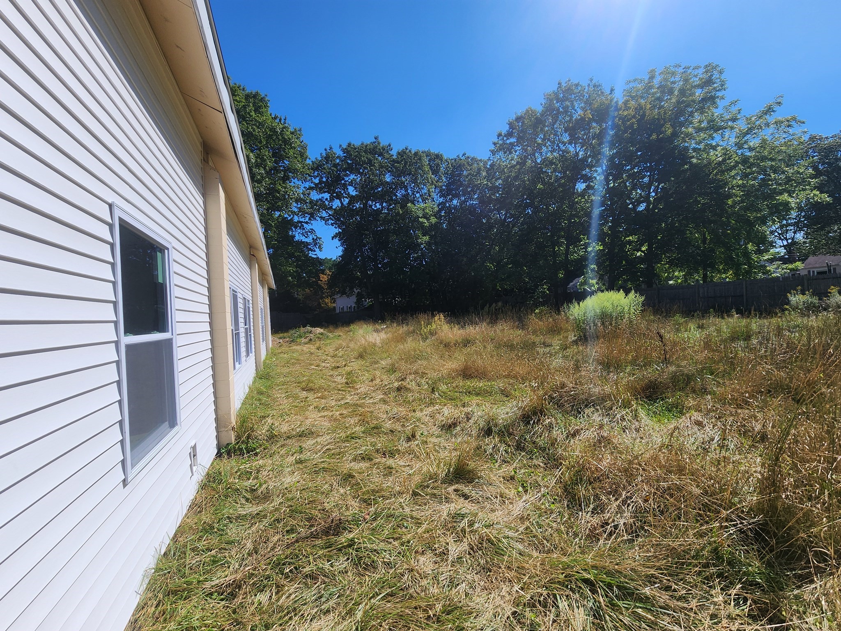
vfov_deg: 89.9
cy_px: 316
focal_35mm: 13
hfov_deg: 106.2
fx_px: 316
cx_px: 420
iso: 50
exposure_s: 1/2767
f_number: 2.2
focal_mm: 2.2
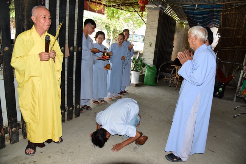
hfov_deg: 73.7
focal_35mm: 24
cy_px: 82
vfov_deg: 53.2
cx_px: 123
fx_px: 164
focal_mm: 24
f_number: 5.6
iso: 800
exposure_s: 1/125
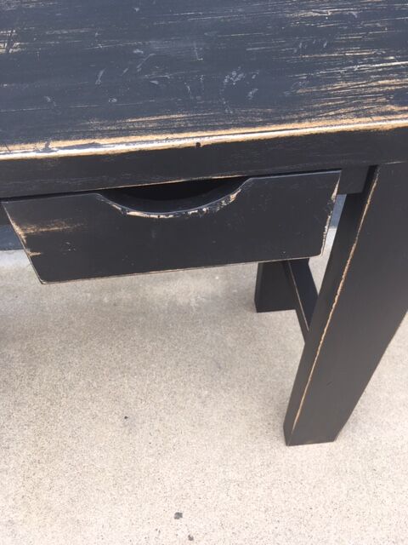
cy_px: 272
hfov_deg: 48.2
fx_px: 456
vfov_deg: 61.7
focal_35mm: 29
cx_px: 204
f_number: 2.2
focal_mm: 4.15
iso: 25
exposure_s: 1/108
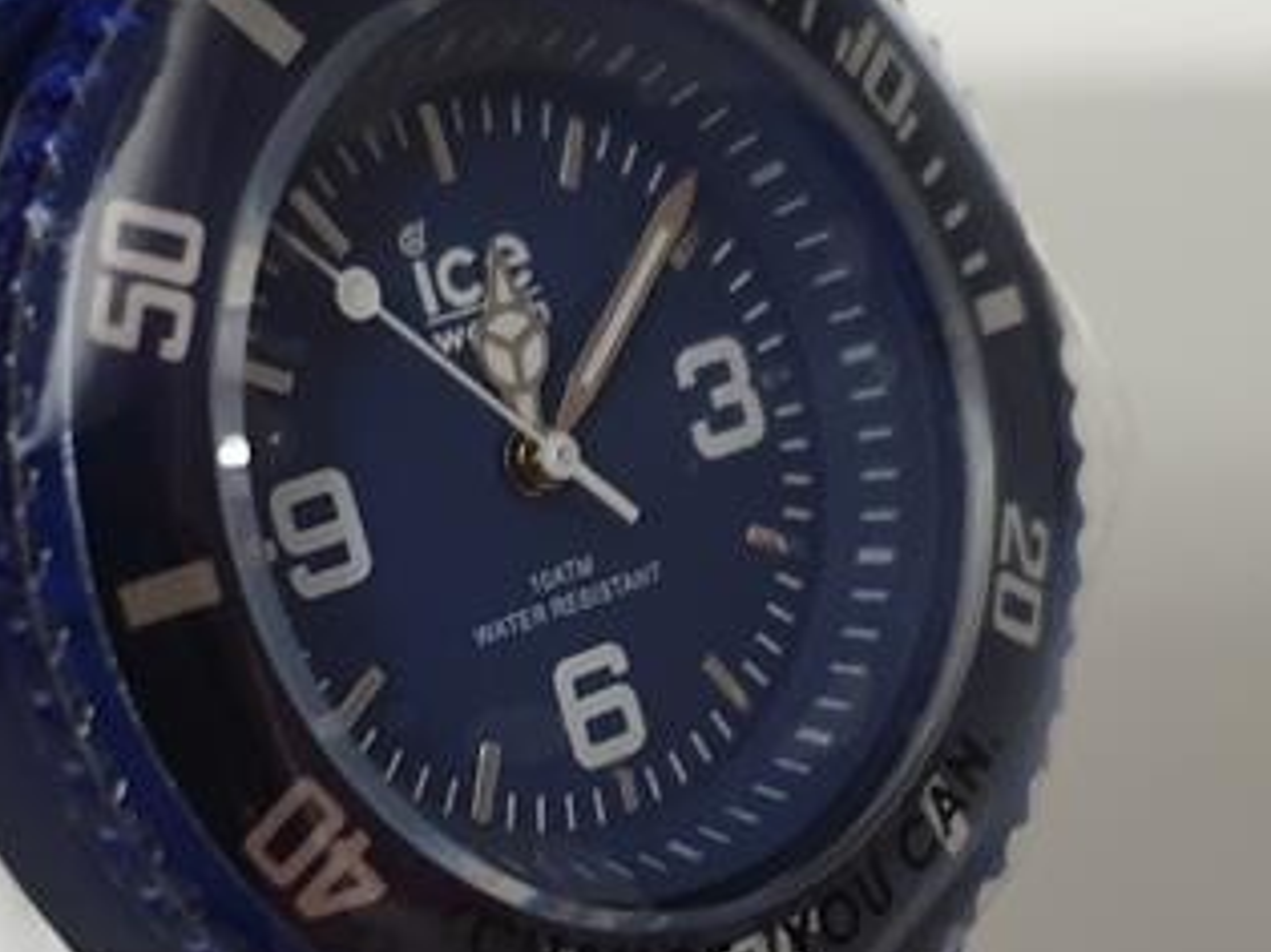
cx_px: 397
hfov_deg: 22.1
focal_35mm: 88
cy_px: 658
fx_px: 3230
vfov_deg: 16.7
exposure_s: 1/50
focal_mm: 4.3
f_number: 1.5
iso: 250
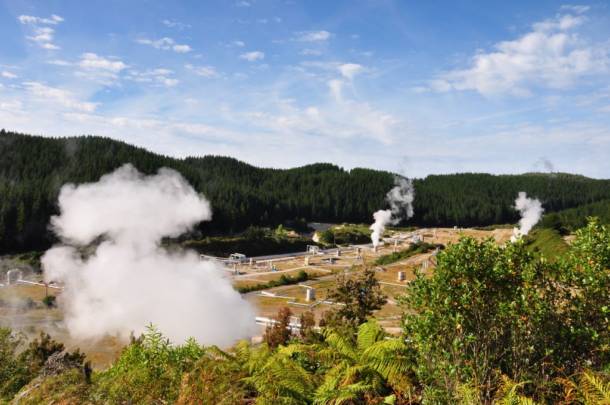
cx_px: 305
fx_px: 457
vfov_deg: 47.8
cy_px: 202
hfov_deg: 67.4
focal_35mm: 27
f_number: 10
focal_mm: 18
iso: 200
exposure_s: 1/320
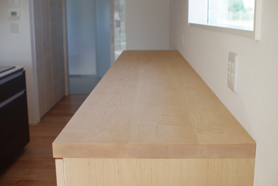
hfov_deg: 43.6
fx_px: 348
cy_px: 93
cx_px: 139
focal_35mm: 45
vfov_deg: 29.9
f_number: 5
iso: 400
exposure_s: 1/80
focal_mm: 30
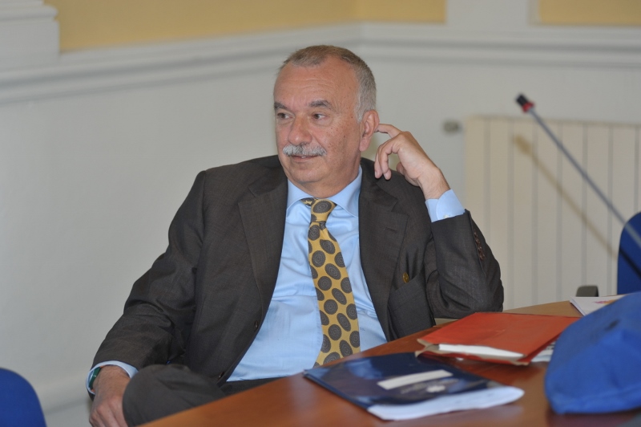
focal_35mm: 105
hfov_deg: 19.5
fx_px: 1868
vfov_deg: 13.0
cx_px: 320
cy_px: 214
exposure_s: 1/250
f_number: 2.8
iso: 640
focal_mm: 105
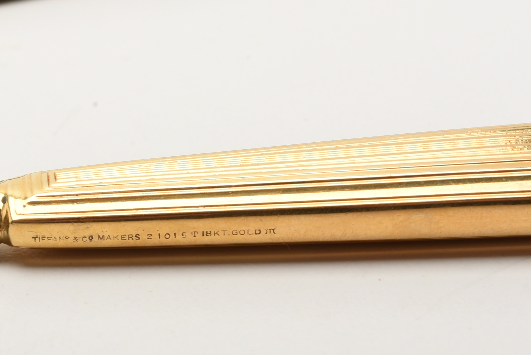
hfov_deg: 15.0
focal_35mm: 136
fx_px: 2005
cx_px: 145
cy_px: 231
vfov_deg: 10.1
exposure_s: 1/160
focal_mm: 55
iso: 100
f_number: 18
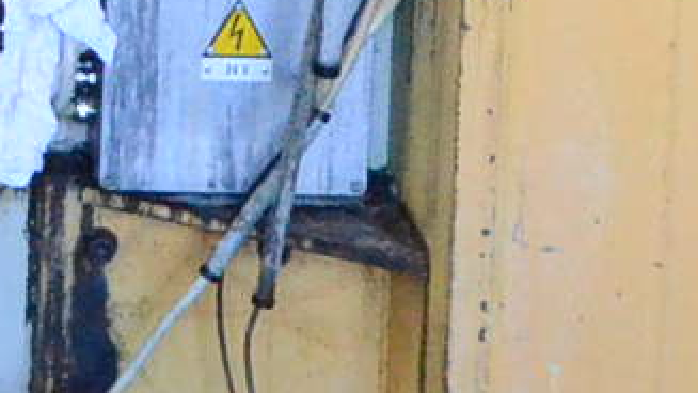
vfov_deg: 4.9
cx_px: -529
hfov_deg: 8.8
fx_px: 4368
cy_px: -852
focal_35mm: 236
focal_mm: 20
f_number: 3.5
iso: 6400
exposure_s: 1/800
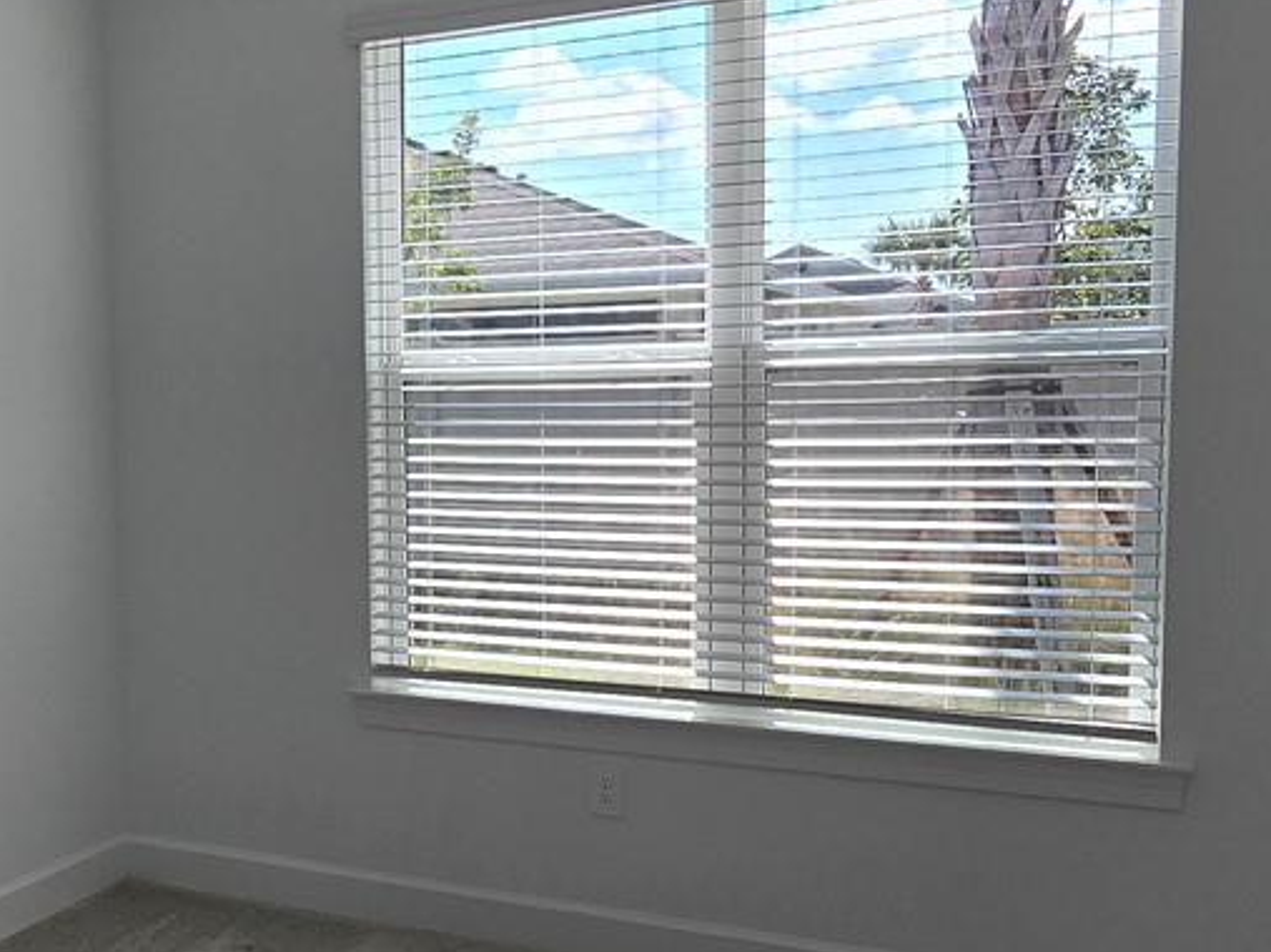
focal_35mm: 41
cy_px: 551
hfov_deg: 43.0
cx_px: 196
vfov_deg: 35.0
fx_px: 1505
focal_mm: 2.2
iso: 50
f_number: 2.2
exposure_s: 1/1129
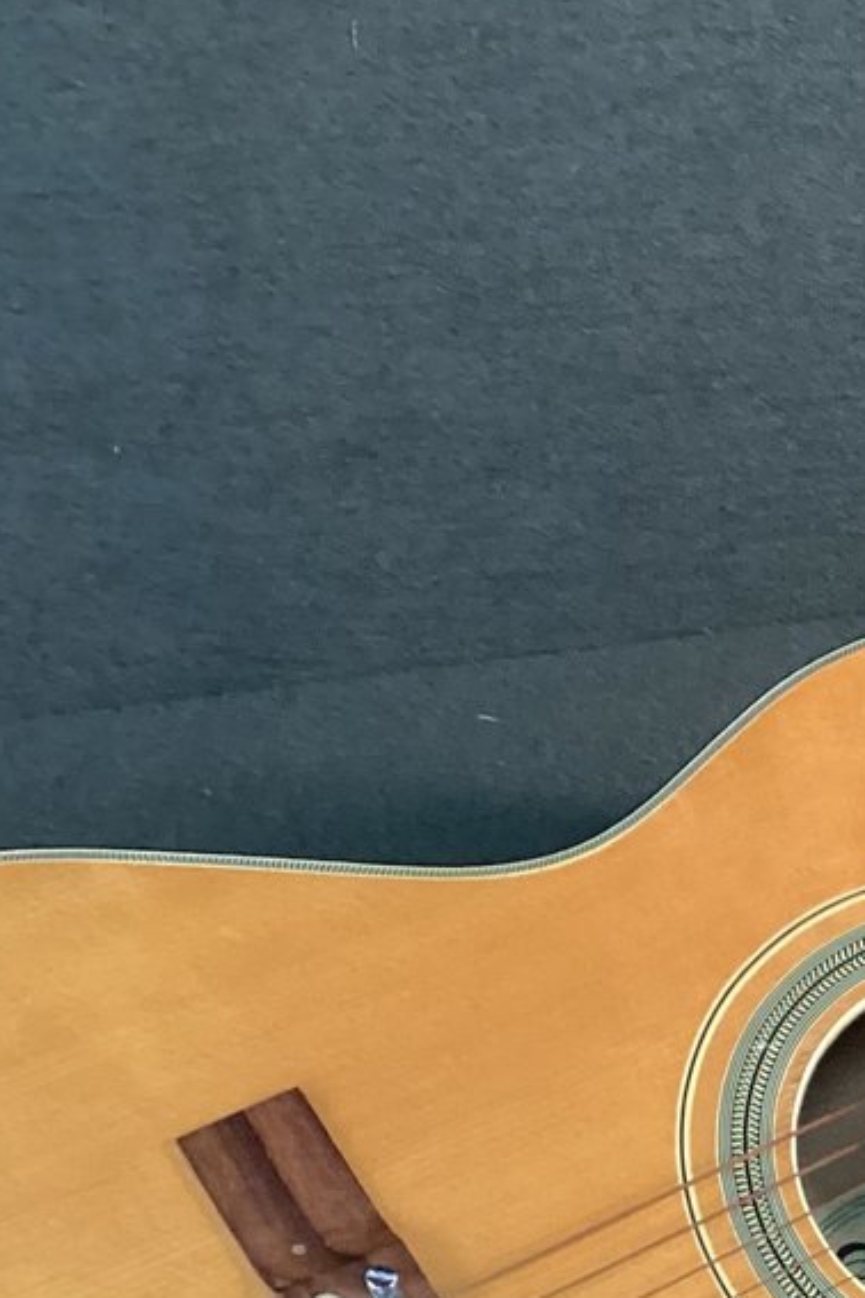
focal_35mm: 86
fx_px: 3099
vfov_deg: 22.9
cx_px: 1161
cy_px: 1230
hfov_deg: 15.1
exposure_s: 1/40
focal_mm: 3.3
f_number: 2.4
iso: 320
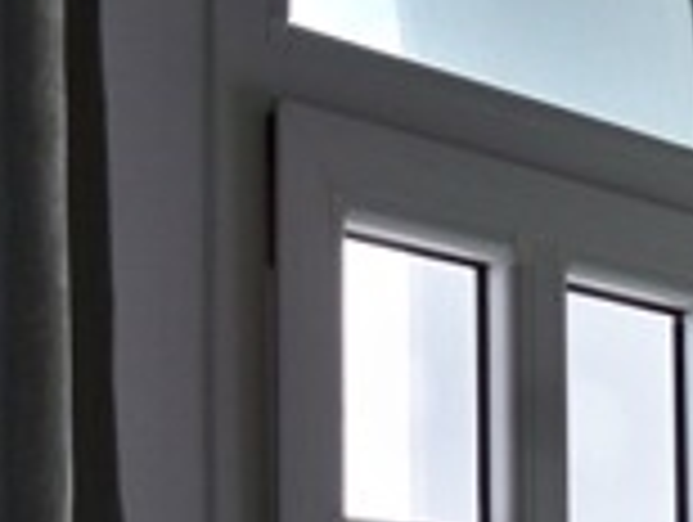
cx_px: 837
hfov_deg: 13.2
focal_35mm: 145
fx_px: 2907
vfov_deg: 10.0
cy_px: 738
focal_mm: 6.3
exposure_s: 1/100
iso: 64
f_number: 3.1
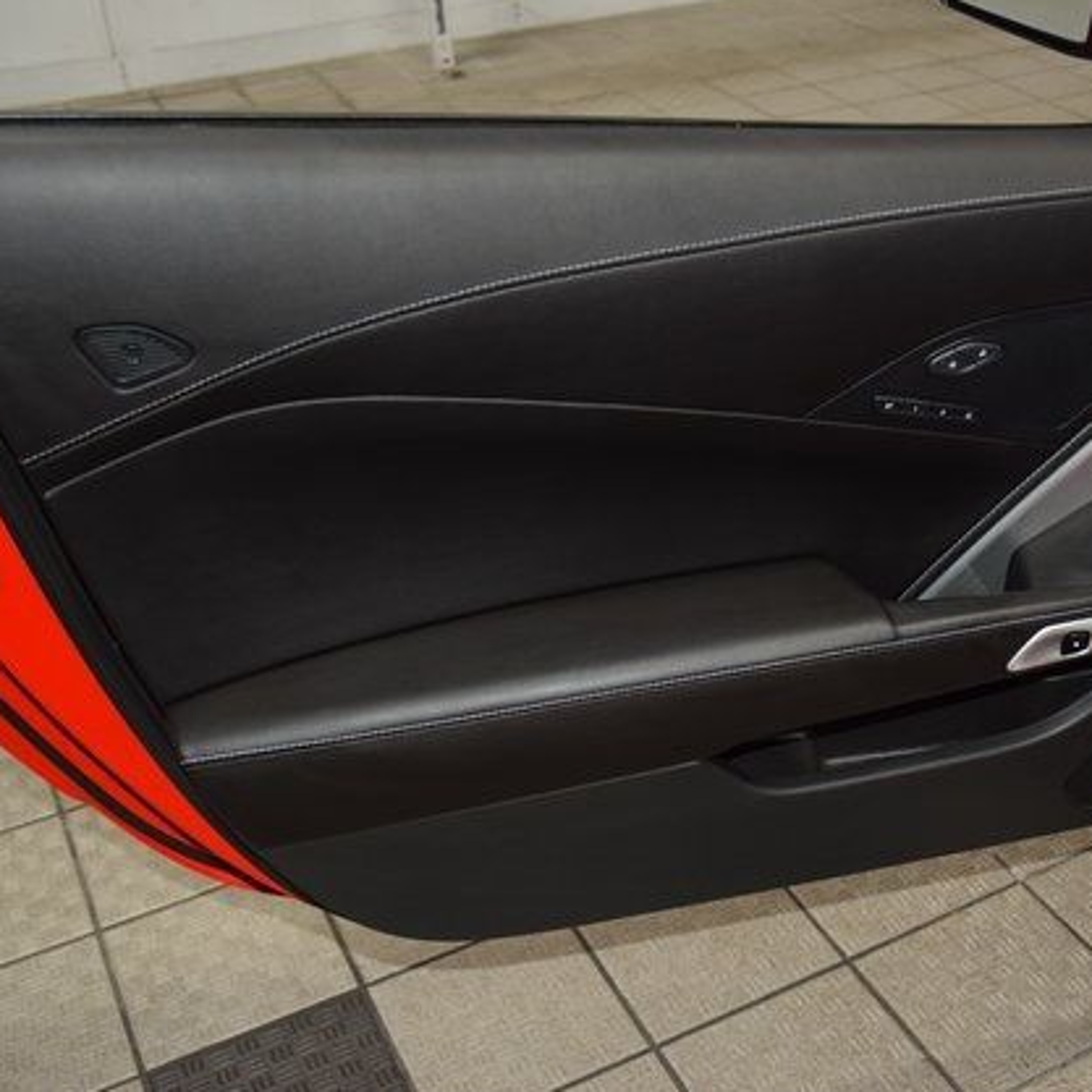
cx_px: 754
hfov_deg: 35.6
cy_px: 549
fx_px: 1677
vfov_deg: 36.1
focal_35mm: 47
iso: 1000
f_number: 3.8
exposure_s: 1/125
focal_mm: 24
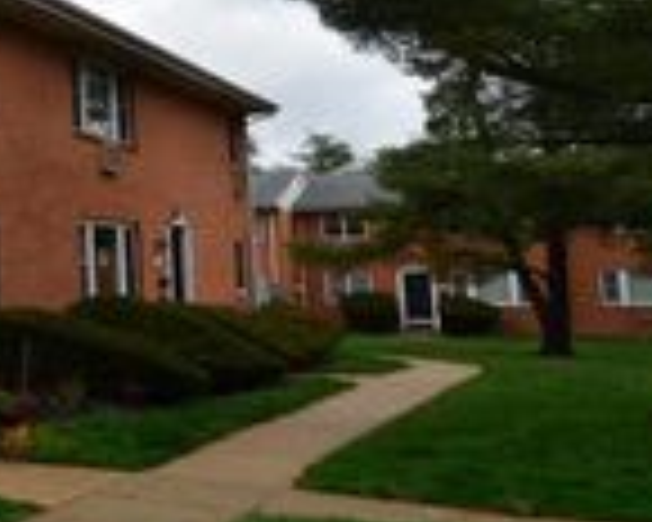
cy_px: 128
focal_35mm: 58
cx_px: -315
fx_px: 1119
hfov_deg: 25.1
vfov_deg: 25.9
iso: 400
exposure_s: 1/125
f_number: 9
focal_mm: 12
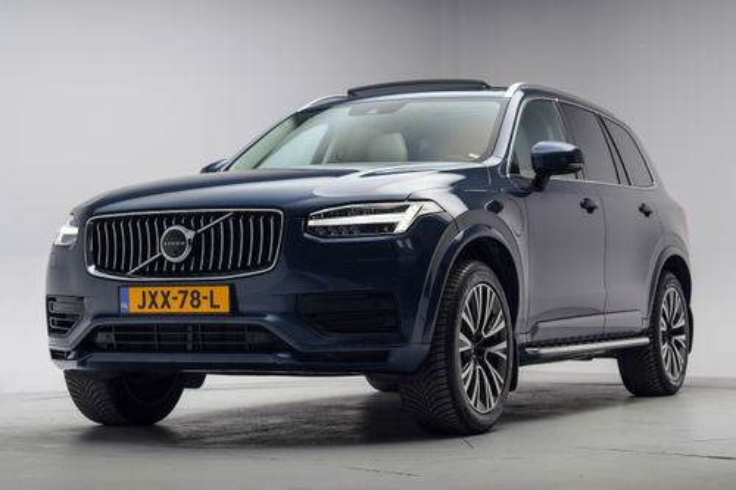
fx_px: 1022
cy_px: 245
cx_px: 368
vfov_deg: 27.0
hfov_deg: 39.6
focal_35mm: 50
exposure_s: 1/13
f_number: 4
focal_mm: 50
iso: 100
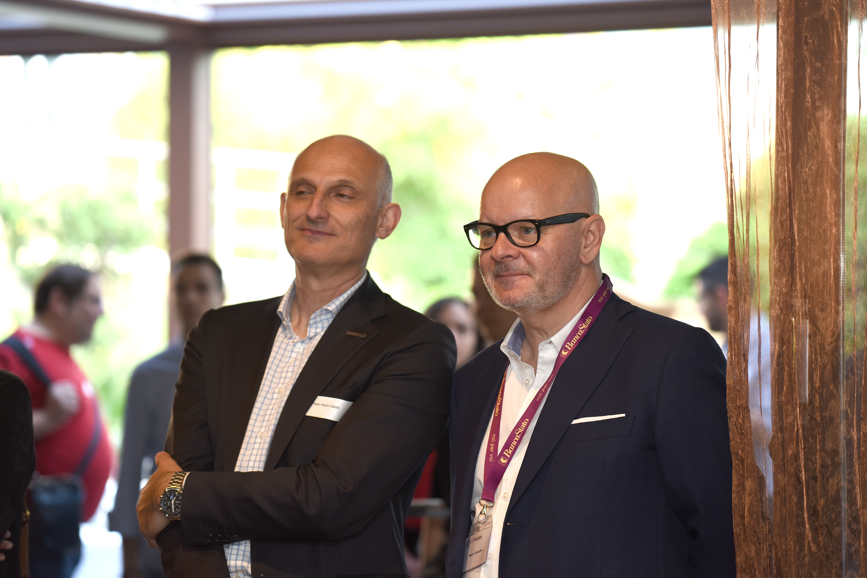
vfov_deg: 9.8
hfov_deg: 14.6
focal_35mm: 140
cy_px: 289
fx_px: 3373
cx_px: 434
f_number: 4
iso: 500
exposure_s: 1/80
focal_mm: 140
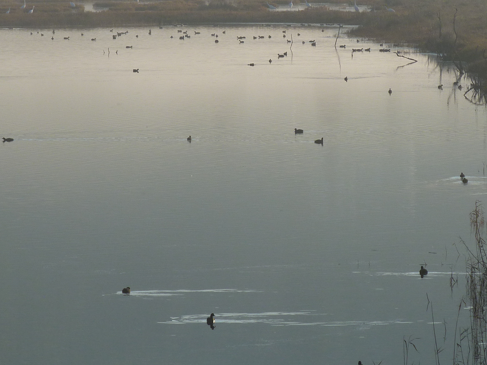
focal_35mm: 597
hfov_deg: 3.3
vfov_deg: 2.5
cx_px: 291
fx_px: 8400
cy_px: 56
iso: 80
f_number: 5.6
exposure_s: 1/500
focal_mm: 55.9
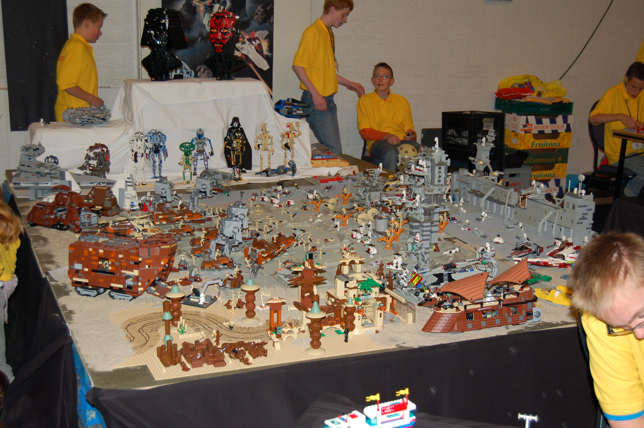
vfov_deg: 28.0
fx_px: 858
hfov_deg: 41.1
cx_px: 322
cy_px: 214
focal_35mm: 48
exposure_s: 1/60
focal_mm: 32
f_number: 4.5
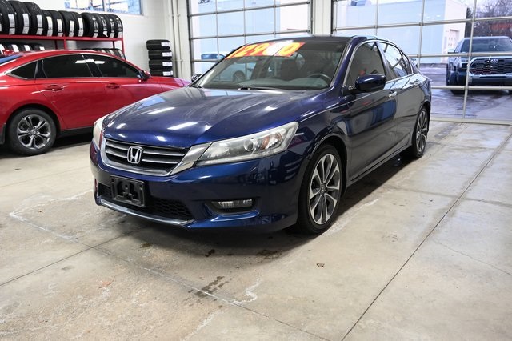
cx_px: 256
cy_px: 170
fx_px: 434
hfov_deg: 61.1
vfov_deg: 42.9
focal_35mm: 30
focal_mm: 30.5
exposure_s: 1/125
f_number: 4
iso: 1000
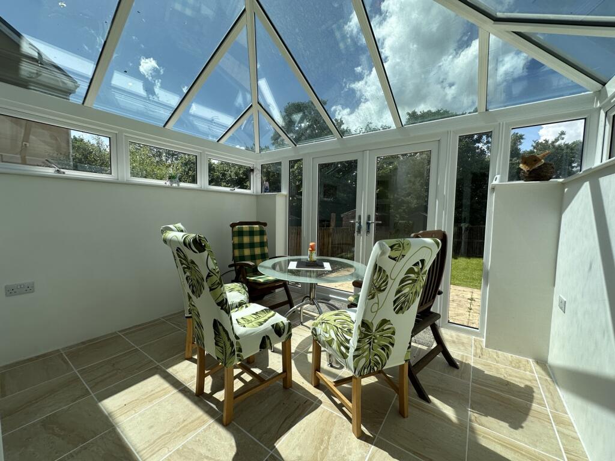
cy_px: 230
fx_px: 249
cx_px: 308
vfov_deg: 85.7
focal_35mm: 14
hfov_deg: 102.1
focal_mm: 2.22
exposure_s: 1/1072
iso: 40
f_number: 2.2
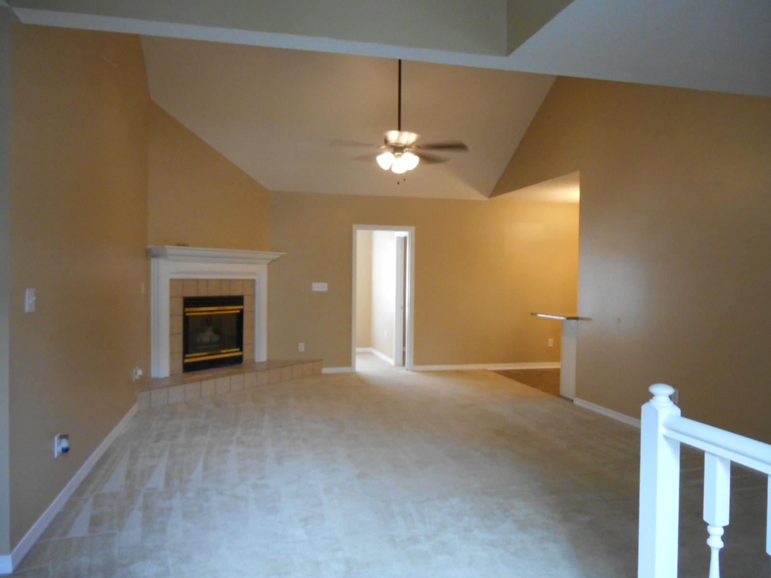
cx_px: 386
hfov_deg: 67.3
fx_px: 579
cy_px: 289
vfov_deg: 53.1
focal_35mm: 26
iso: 400
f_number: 3.4
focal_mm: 4.7
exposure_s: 1/25
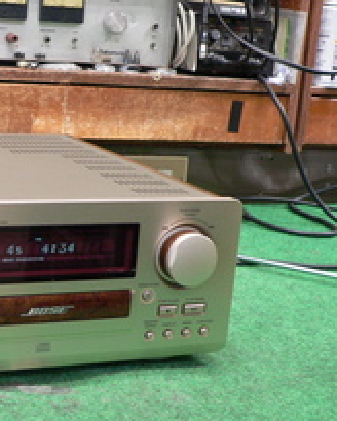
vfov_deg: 29.1
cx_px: 21
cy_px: 225
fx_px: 810
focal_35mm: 65
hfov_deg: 22.8
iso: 200
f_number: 2.8
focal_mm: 6
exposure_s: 1/10
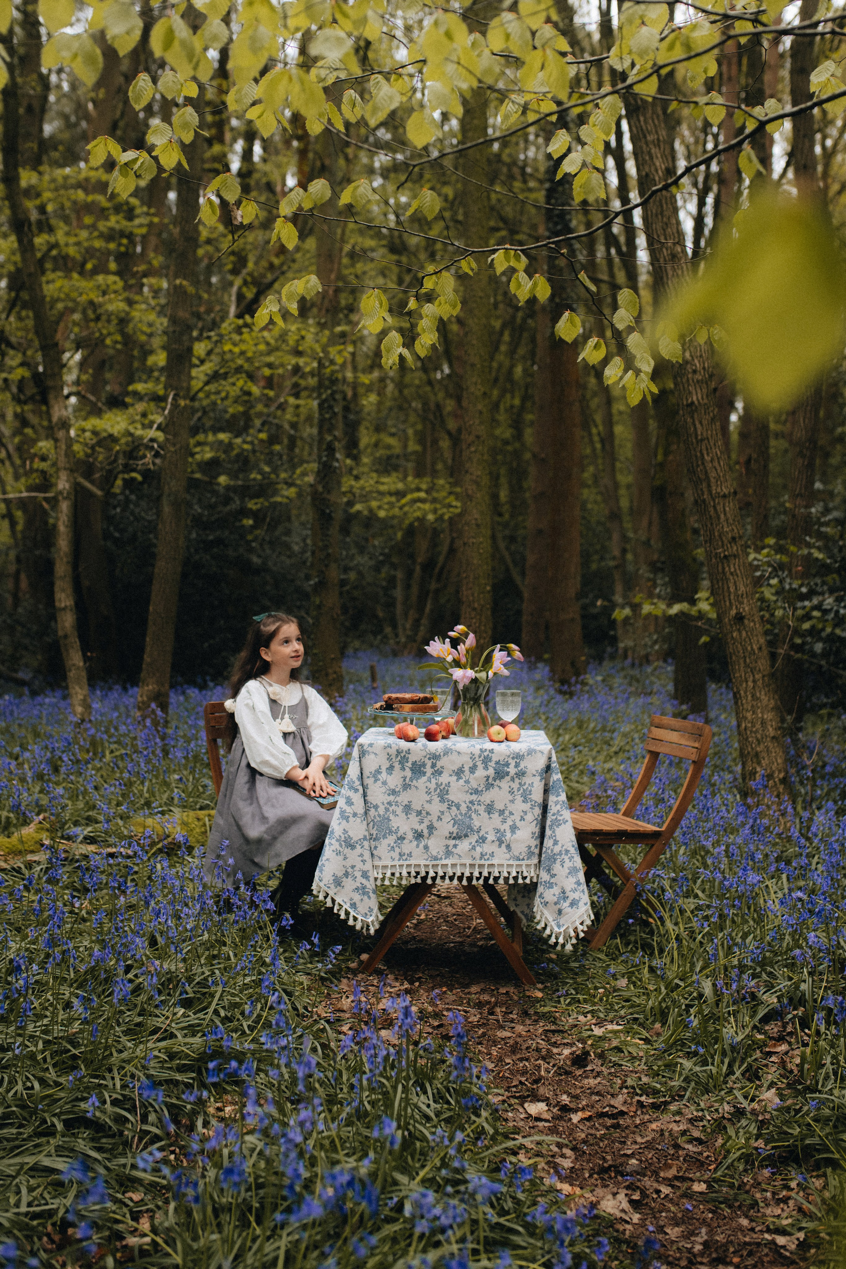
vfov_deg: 54.4
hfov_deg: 37.9
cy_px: 634
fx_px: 1234
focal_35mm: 35
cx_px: 423
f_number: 2.5
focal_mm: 35
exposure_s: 1/400
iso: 400
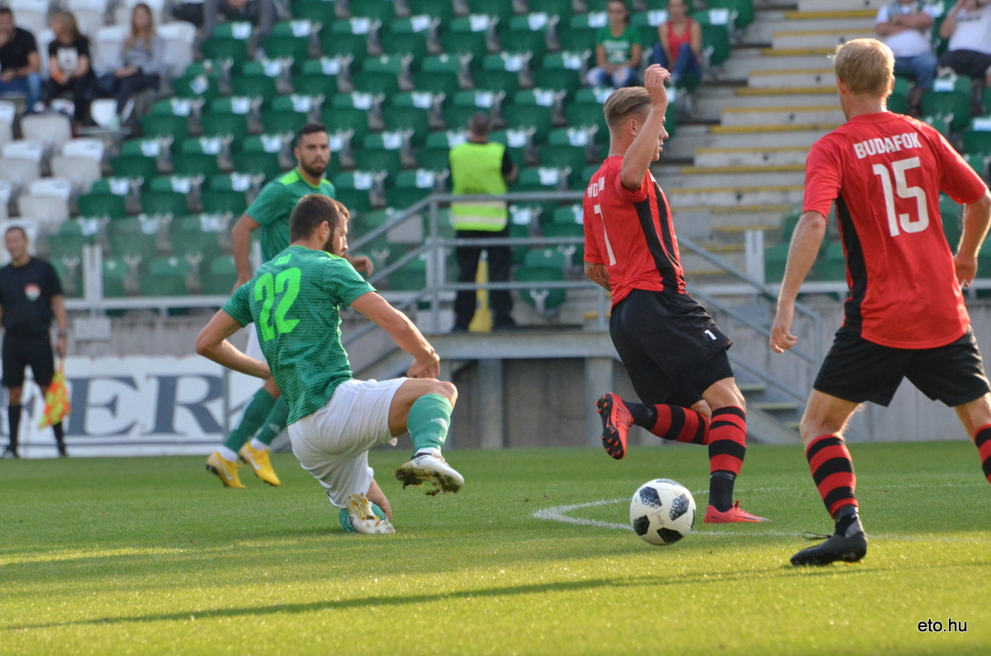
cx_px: 496
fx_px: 10302
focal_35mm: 375
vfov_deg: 3.7
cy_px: 328
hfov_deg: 5.5
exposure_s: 1/3200
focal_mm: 250
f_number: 7.1
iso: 2200
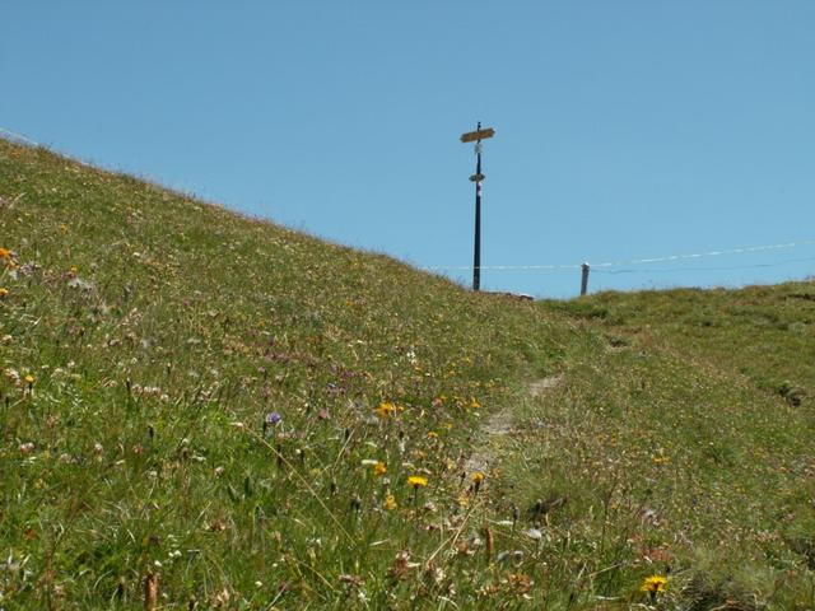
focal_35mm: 86
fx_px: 2025
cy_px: 306
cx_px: 408
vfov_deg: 17.2
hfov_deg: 22.8
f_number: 8
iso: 50
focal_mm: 14.38
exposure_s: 1/160
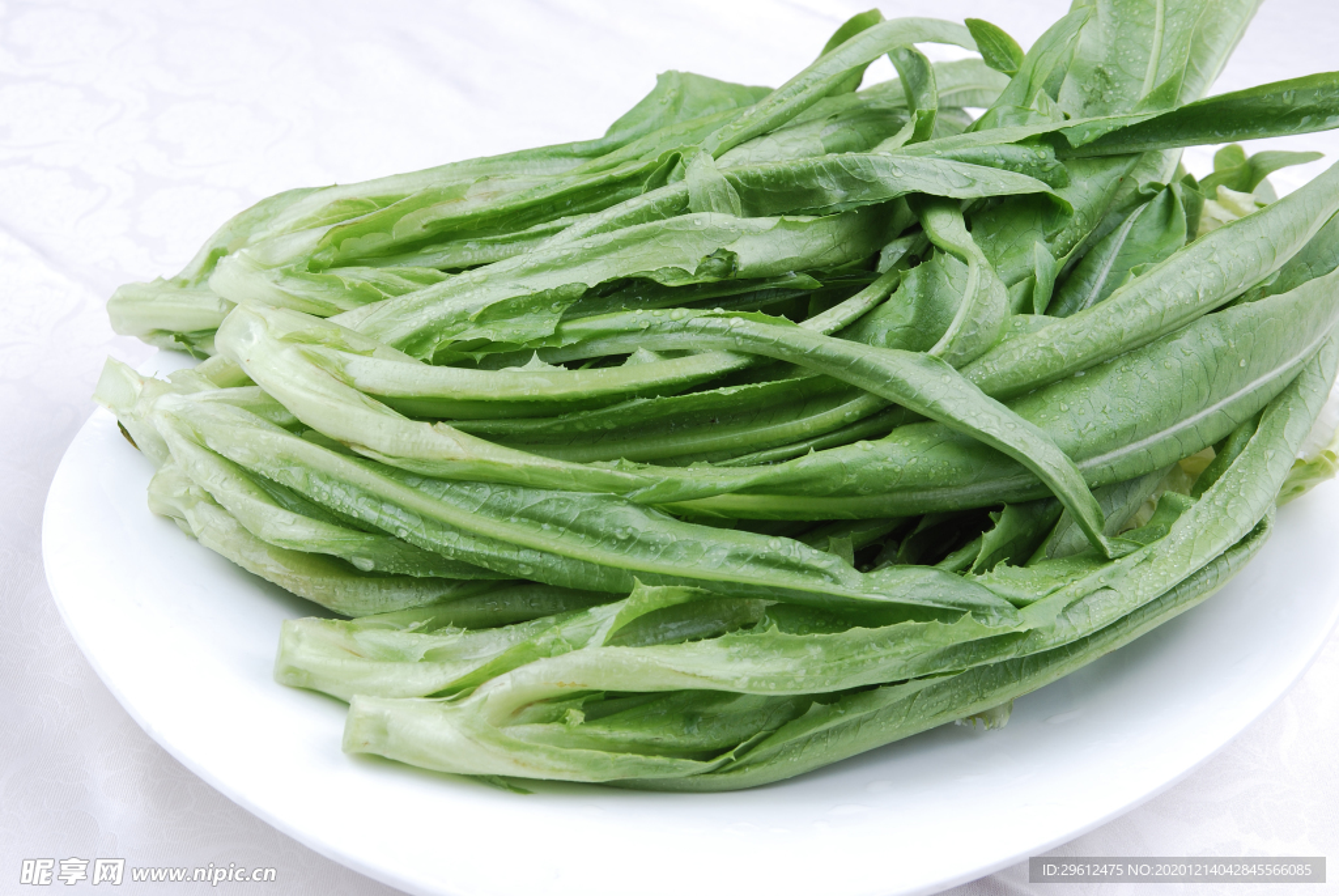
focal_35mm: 63
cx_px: 670
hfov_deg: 31.9
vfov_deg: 21.6
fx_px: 2346
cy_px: 448
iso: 100
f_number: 13
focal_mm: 42
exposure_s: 1/125
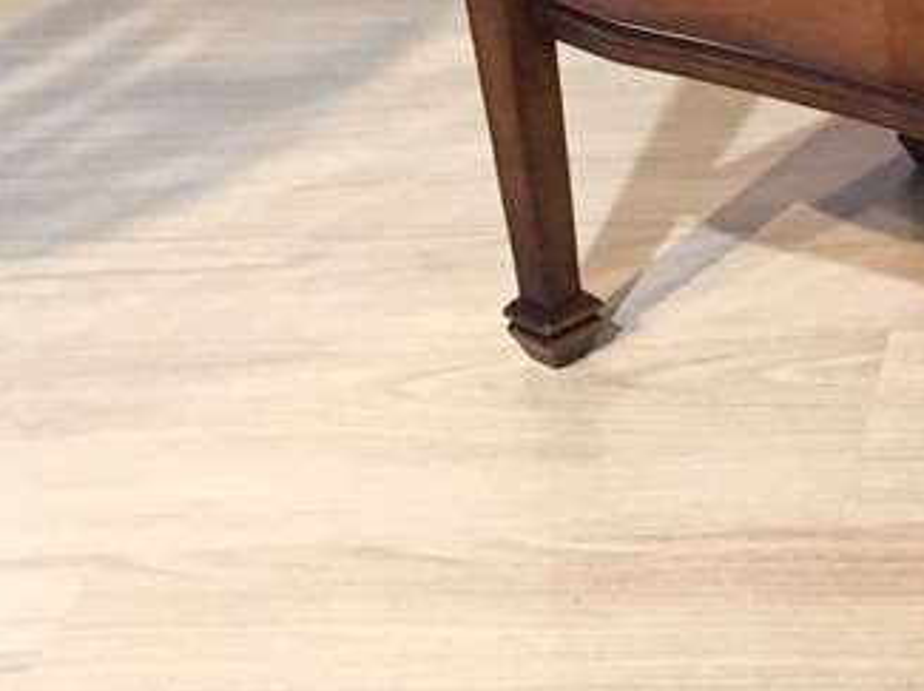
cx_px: 1720
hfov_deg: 13.1
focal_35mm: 134
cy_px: -44
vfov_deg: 10.9
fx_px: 3573
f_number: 2.2
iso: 64
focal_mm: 4.15
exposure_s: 1/33
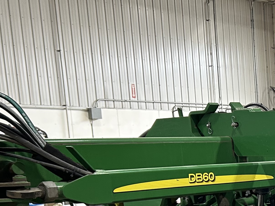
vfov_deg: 16.1
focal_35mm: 87
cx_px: 387
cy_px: 264
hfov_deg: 20.0
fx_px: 691
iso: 125
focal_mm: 5.7
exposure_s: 1/121
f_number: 1.5
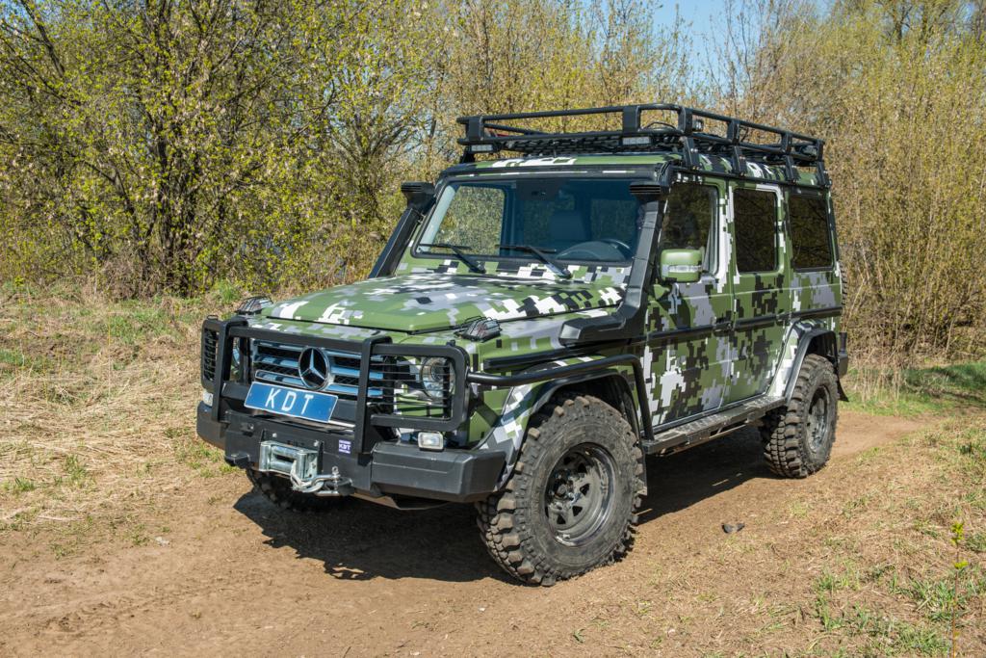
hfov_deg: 53.1
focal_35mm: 36
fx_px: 986
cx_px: 493
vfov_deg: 36.9
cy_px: 329
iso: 200
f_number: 9
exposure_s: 1/320
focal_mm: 36
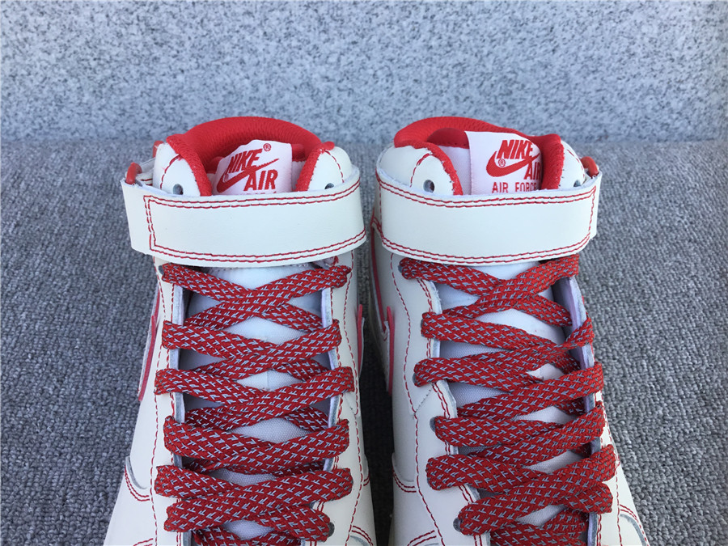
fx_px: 652
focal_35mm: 31
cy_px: 273
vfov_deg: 45.4
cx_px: 364
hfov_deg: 58.4
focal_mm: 3.3
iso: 25
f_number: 2.4
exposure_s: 1/394
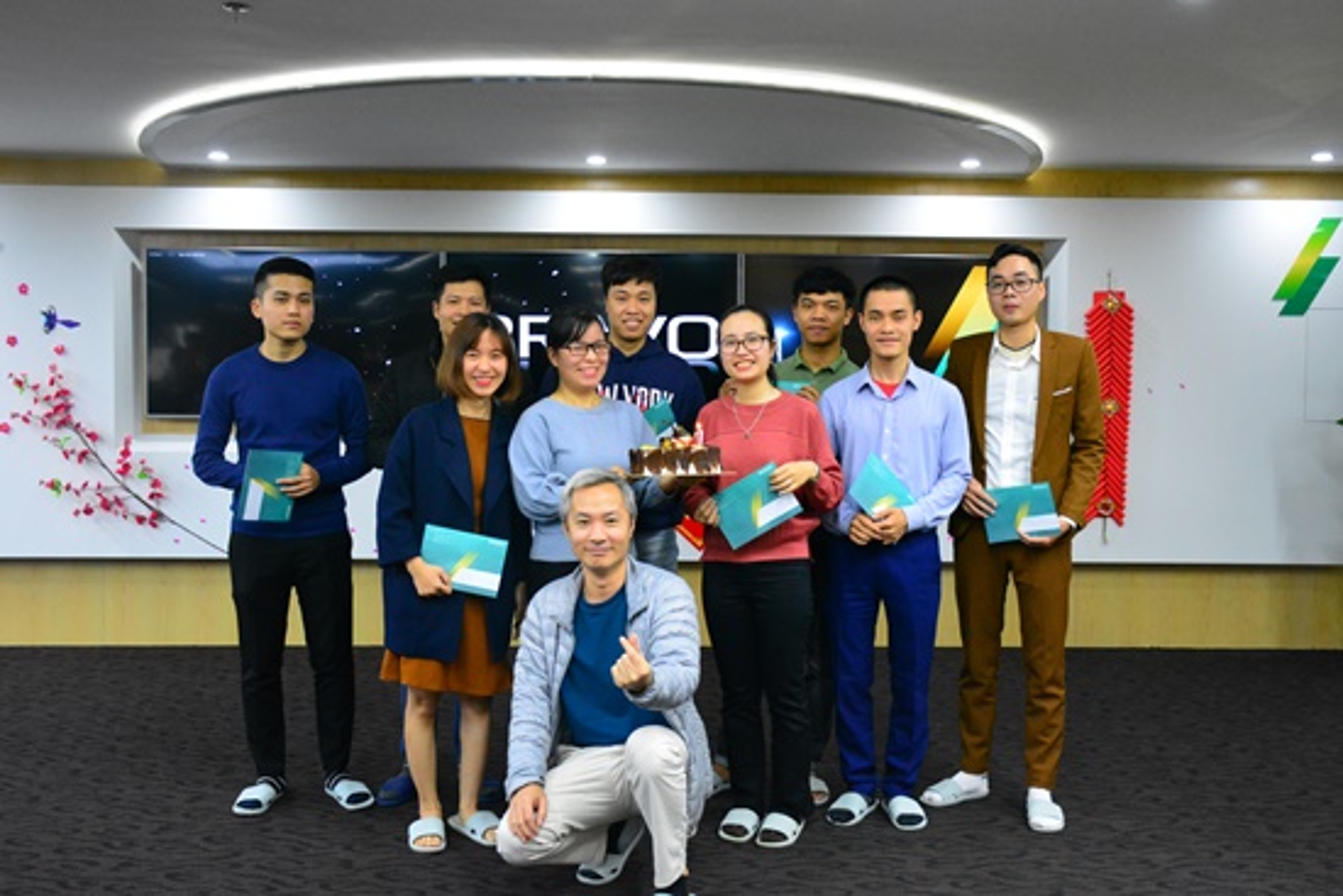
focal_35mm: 34
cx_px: 672
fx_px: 1287
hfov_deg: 55.1
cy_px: 448
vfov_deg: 38.4
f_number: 4
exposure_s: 1/250
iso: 3200
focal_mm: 23
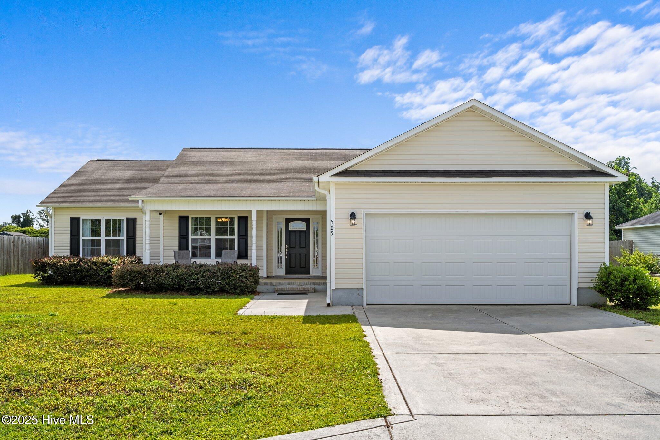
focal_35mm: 30
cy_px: 220
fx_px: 550
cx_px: 330
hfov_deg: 61.9
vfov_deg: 43.6
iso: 64
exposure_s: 1/200
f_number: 7.1
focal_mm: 30
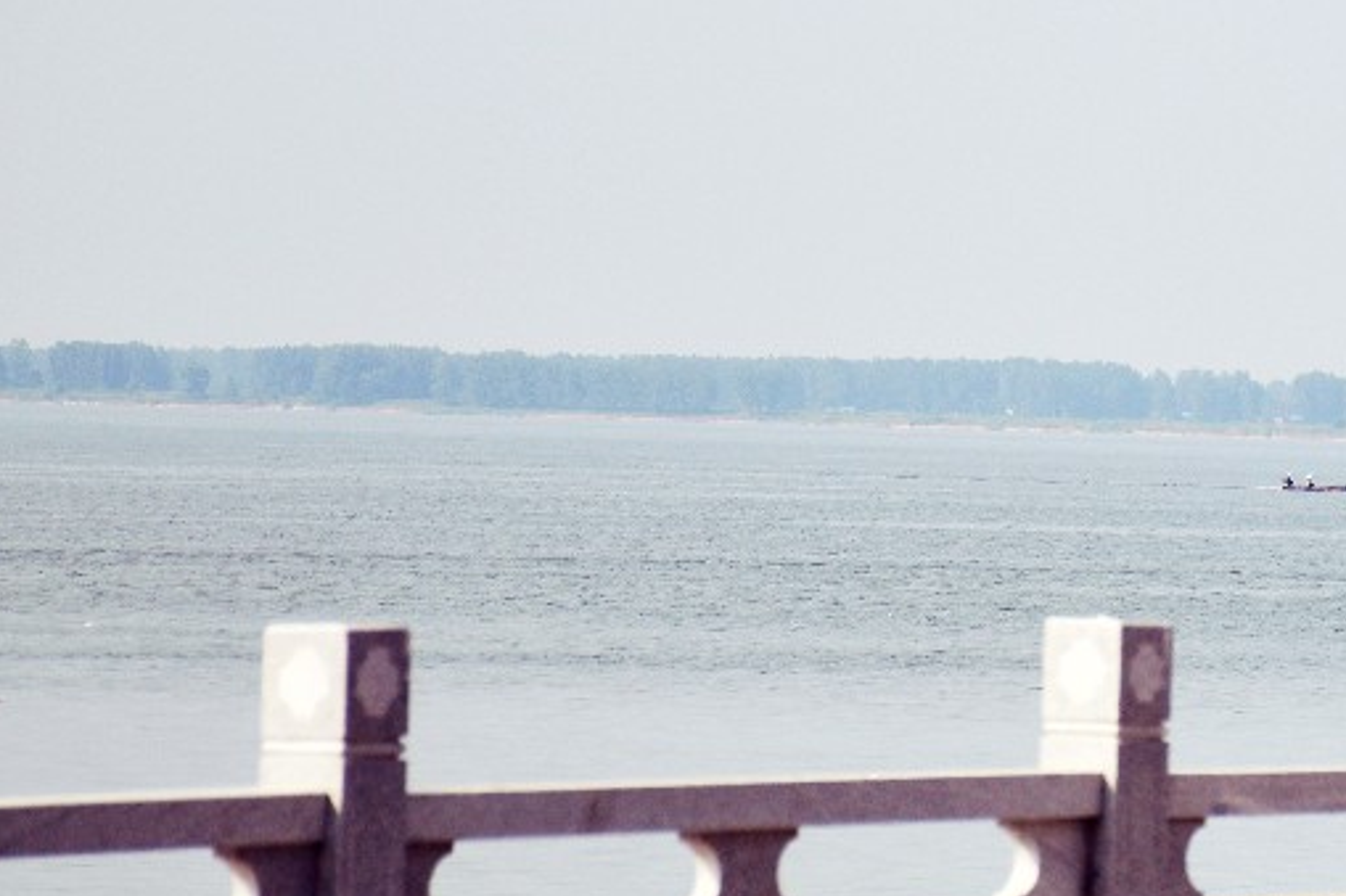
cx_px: 1563
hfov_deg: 7.2
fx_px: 10577
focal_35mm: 283
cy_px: 190
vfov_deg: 4.9
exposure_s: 1/500
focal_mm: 80
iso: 100
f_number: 6.3
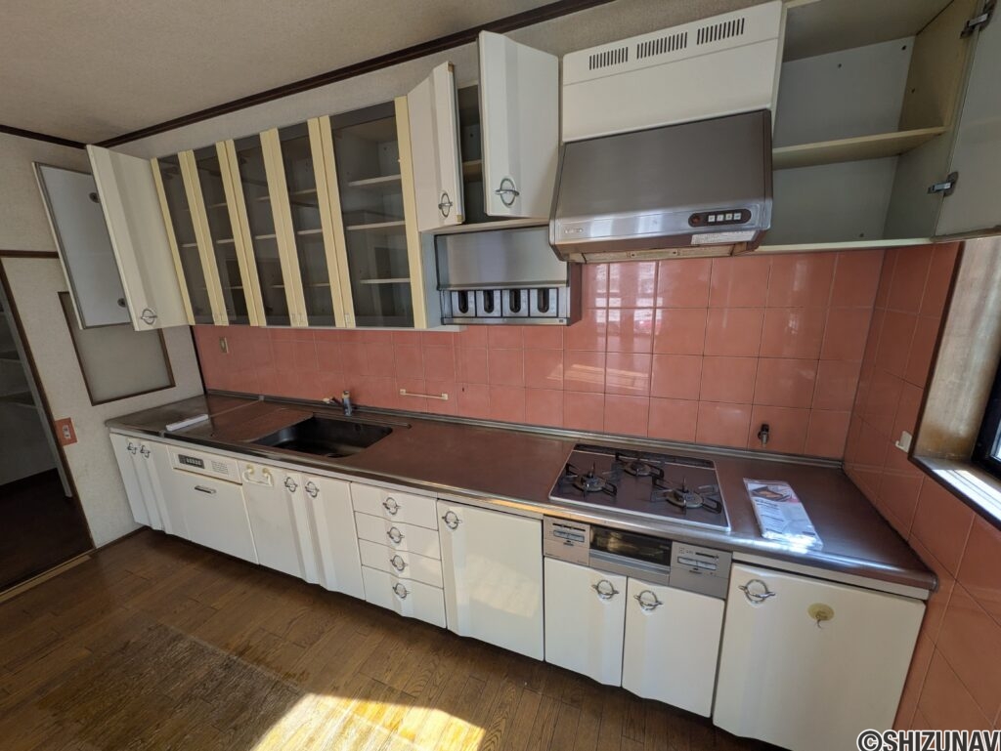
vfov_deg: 85.7
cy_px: 376
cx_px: 500
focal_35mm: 14
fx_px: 405
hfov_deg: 102.0
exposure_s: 1/60
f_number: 2.2
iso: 48
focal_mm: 1.83
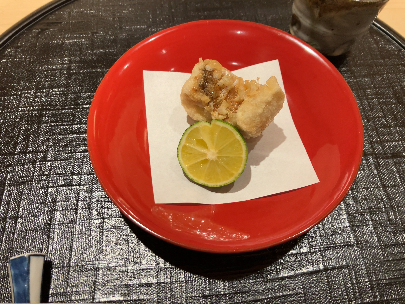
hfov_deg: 63.4
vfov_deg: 49.7
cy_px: 152
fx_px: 328
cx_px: 202
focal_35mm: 28
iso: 64
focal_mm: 3.99
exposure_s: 1/50
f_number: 1.8
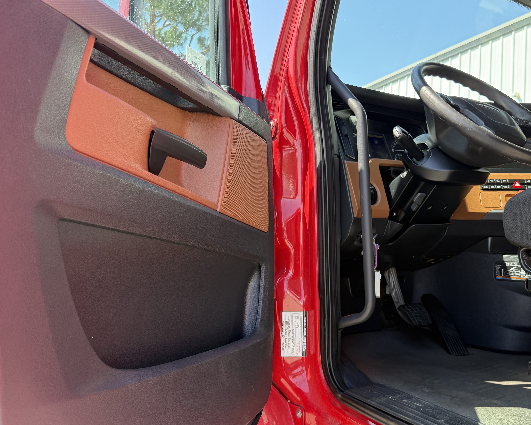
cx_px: 321
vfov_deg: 45.6
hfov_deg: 55.2
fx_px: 503
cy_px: 248
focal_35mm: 32
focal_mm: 6.76
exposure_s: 1/307
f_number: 1.78
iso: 100
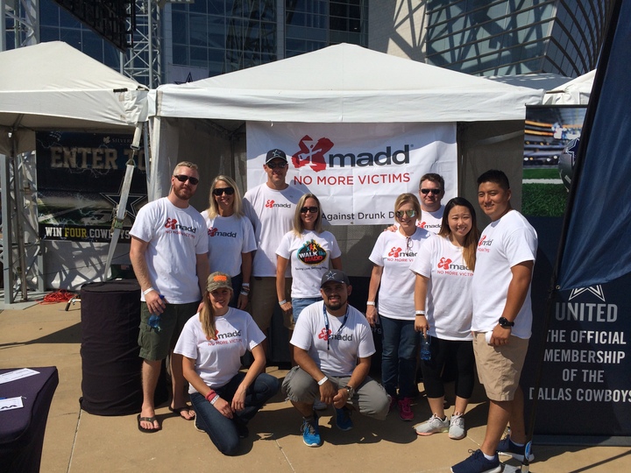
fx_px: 547
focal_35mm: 30
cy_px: 236
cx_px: 316
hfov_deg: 60.0
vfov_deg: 46.8
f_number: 2.2
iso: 32
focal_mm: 4.12
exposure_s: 1/5882
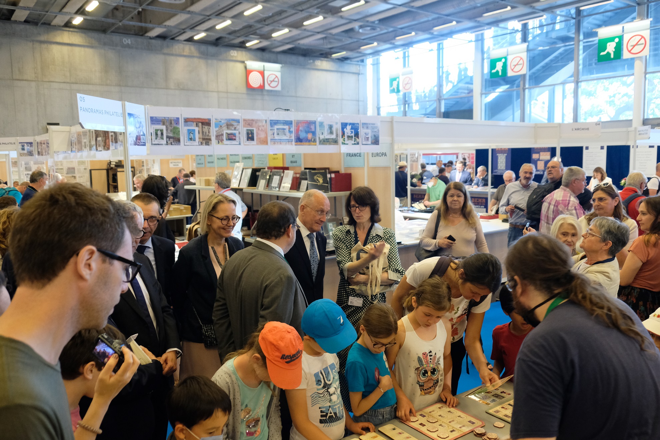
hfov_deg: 63.7
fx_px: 532
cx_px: 330
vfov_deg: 45.0
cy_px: 220
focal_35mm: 29
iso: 2500
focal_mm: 19
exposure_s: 1/60
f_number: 3.6
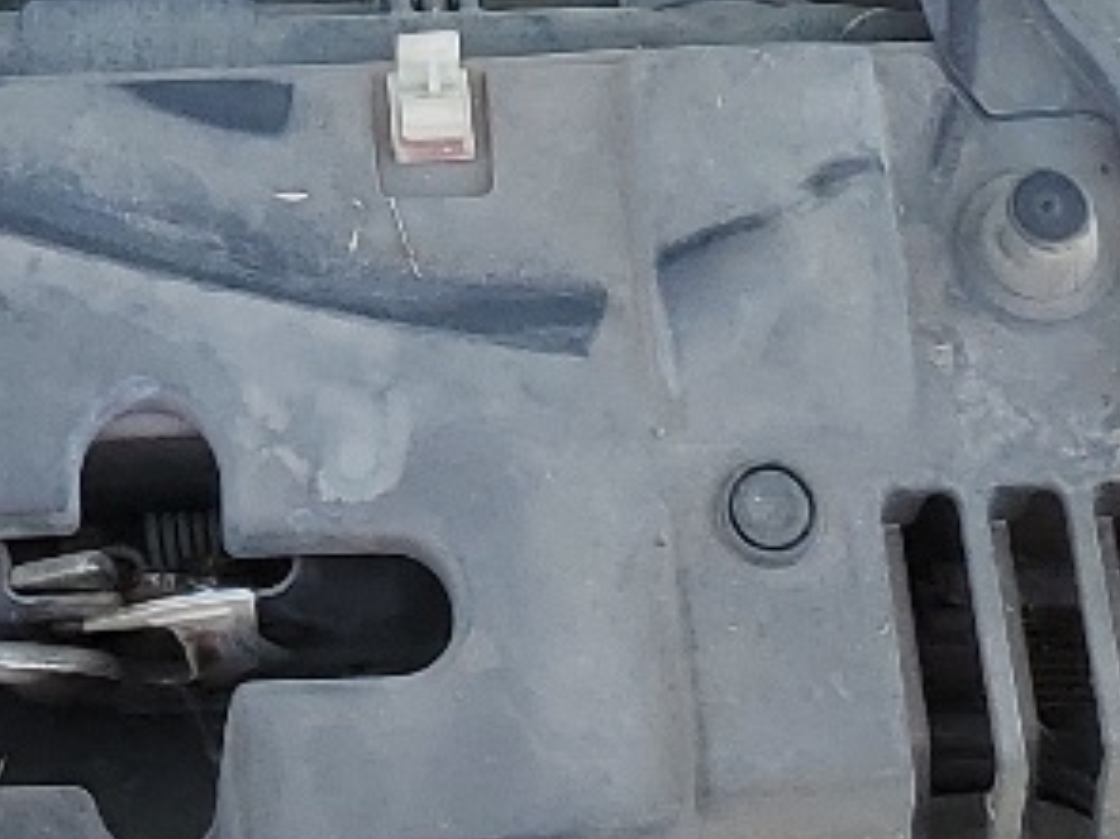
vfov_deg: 9.4
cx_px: 61
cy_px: -1177
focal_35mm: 141
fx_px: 4560
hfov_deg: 13.8
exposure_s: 1/625
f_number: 1.5
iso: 50
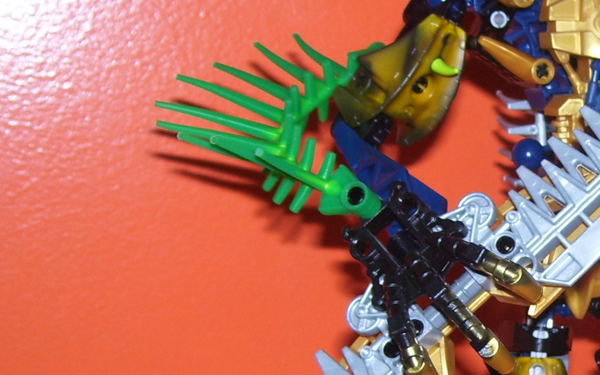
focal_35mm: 88
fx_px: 1439
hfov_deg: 22.7
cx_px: 585
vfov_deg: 14.7
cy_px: 343
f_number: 2.7
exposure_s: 1/60
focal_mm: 6
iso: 80
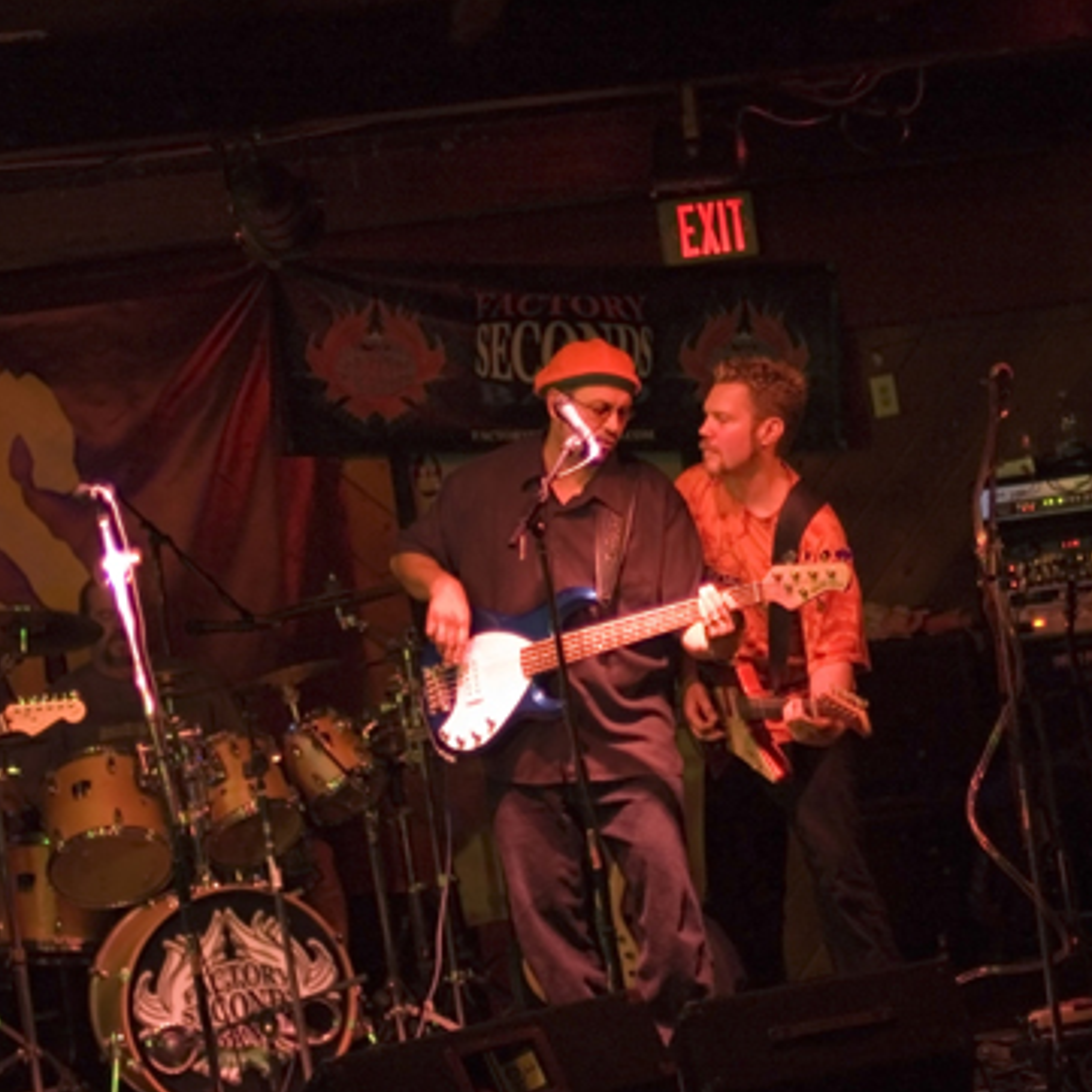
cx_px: 638
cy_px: 551
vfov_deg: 17.9
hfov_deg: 17.9
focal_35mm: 97
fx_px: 3462
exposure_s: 1/45
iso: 500
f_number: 1.4
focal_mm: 50
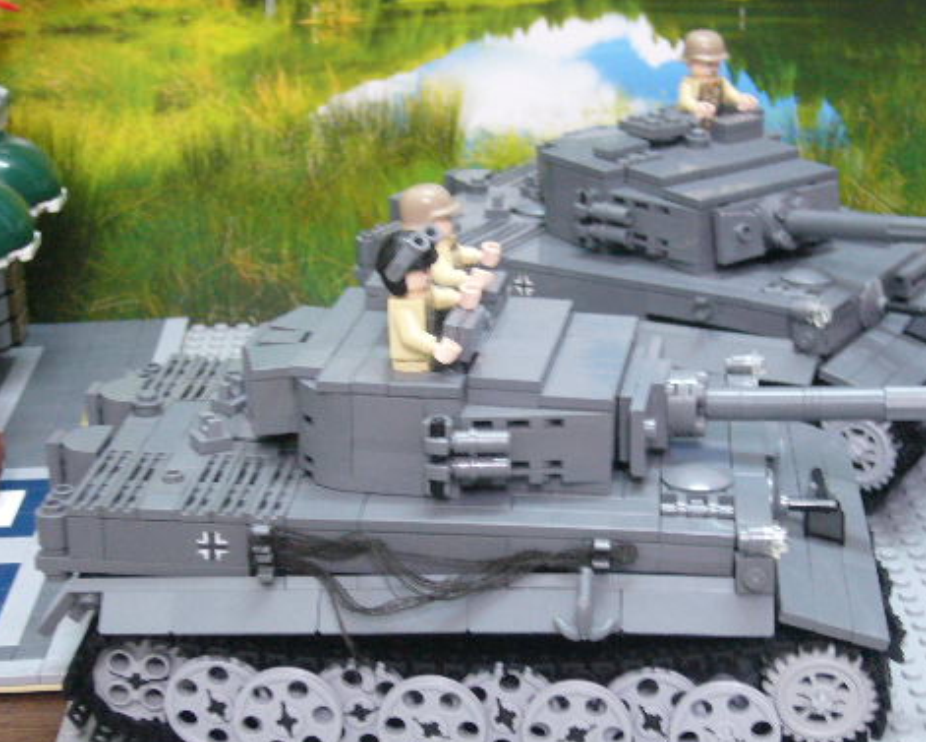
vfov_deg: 21.0
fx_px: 2001
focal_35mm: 73
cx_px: 497
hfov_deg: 26.0
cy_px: 405
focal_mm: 9.1
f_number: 3.5
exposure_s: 1/8
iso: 200
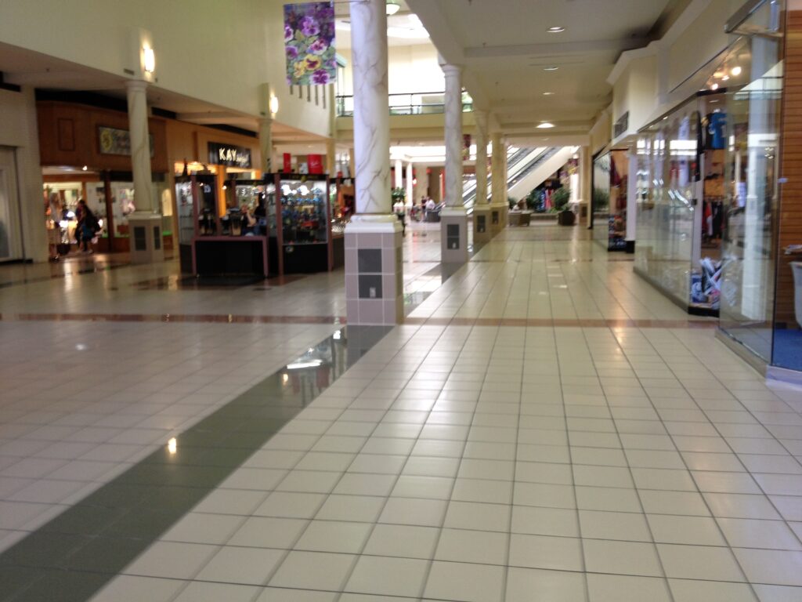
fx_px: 811
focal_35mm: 35
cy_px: 301
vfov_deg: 40.7
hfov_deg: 52.6
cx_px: 401
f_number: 2.4
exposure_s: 1/20
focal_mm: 4.28
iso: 80
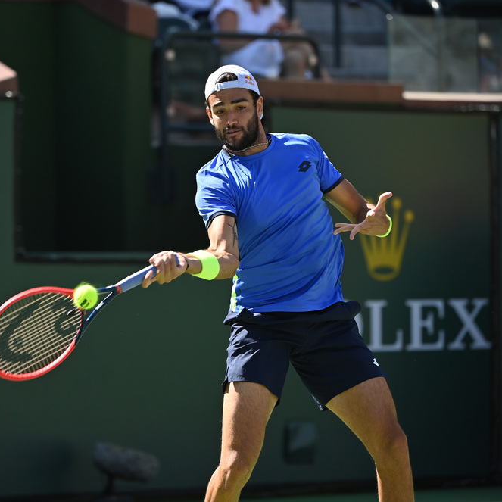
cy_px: 250
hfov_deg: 6.2
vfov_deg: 6.2
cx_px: 214
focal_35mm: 282
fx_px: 4627
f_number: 4
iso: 400
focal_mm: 220
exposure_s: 1/2000
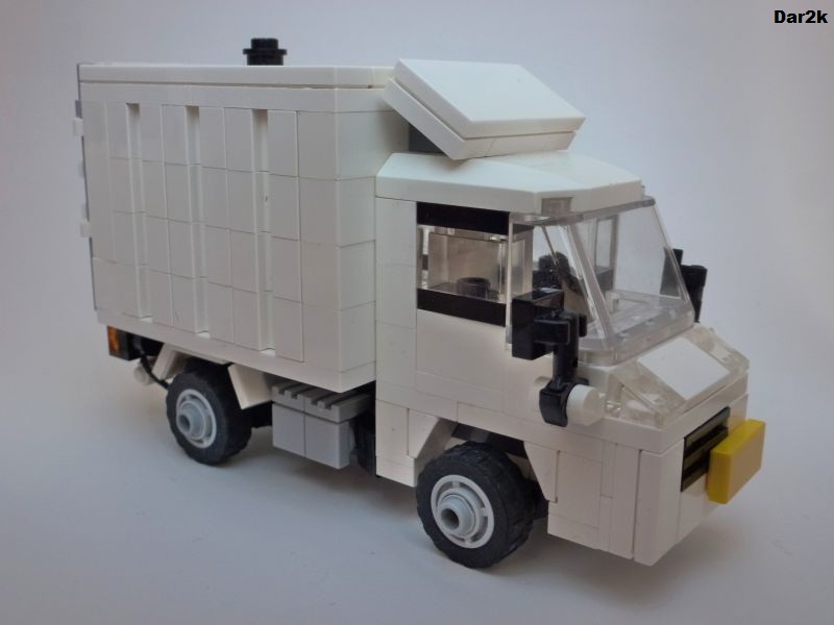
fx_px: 867
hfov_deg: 51.4
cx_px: 417
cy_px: 312
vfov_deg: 39.7
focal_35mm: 36
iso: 400
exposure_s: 1/10
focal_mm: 6.4
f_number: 3.7
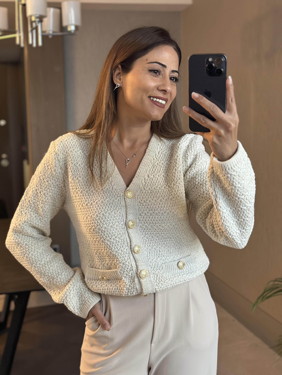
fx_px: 521
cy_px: 188
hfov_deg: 30.3
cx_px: 141
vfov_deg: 39.7
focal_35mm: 48
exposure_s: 1/33
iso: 640
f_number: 1.78
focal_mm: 6.86
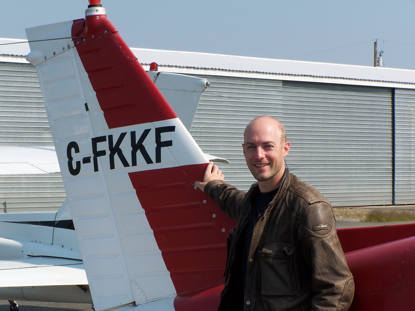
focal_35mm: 139
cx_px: 208
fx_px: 1666
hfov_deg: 14.2
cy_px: 156
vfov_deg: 10.7
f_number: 6.3
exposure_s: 1/350
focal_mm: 23.1
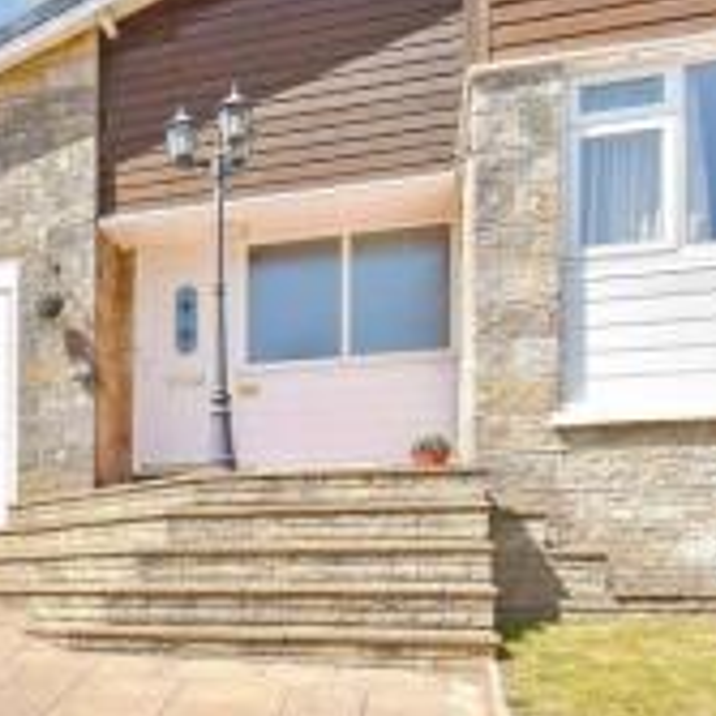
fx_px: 1193
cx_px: -120
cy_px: 581
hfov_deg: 29.3
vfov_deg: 32.4
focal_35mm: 51
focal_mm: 14
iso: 160
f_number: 8
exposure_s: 1/250
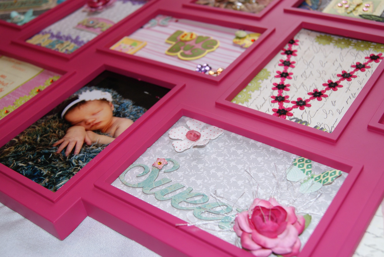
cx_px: 192
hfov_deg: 46.3
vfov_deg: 32.0
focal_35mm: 42
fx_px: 449
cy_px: 128
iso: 400
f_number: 5.6
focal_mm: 28
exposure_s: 1/60
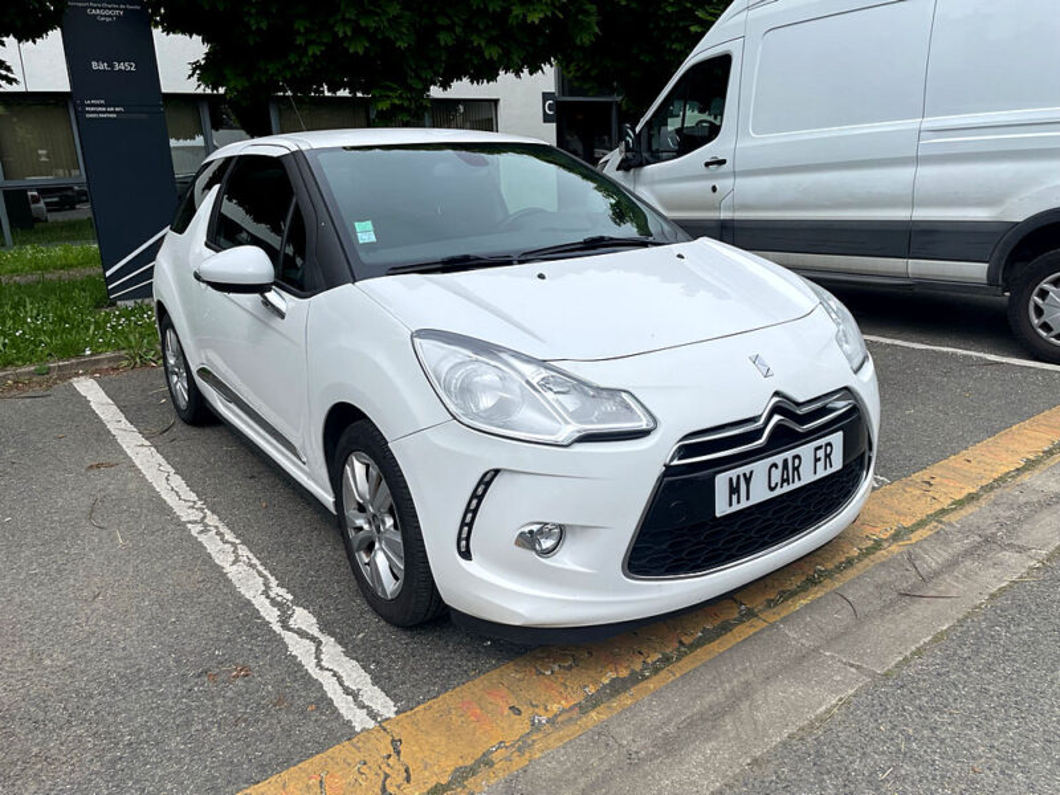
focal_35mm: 26
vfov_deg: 53.1
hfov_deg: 67.3
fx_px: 796
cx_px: 530
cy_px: 398
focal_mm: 4.2
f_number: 1.6
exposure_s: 1/3610
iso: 32
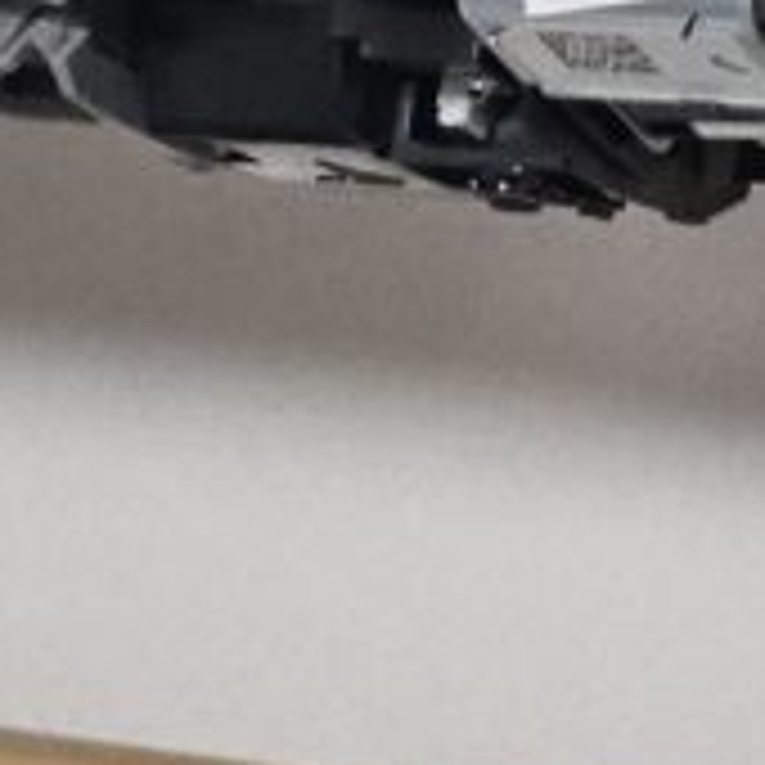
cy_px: -544
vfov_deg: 12.6
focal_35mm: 128
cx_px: 644
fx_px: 3200
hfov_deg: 13.5
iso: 640
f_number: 1.8
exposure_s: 1/100
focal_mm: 5
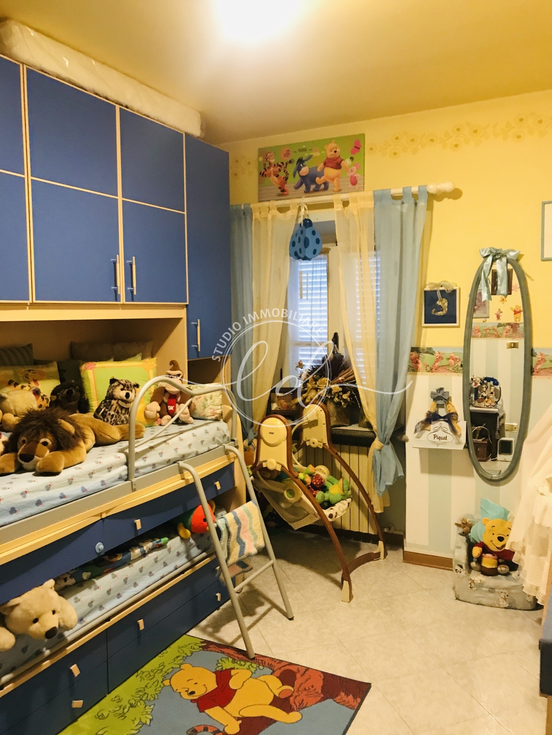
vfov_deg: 63.4
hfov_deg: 49.7
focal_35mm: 28
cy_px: 368
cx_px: 276
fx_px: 595
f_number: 1.8
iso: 80
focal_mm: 3.99
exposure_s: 1/8
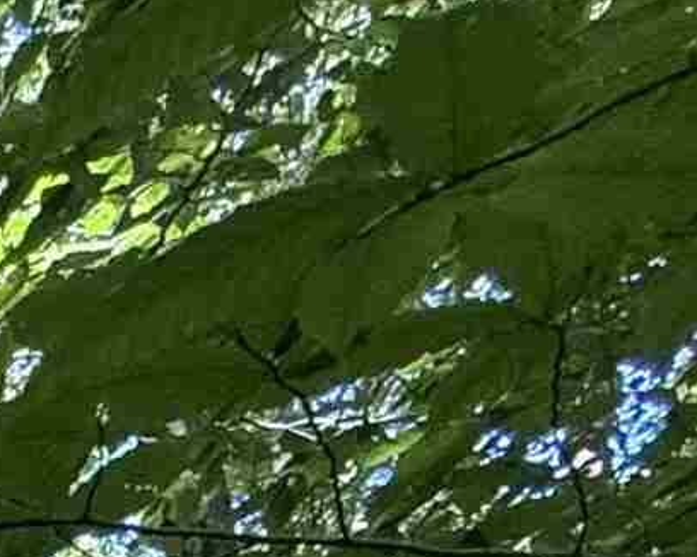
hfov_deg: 13.1
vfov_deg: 9.8
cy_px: 1825
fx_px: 2124
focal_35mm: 103
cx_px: -1051
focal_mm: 2.22
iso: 200
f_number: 2.2
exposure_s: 1/99
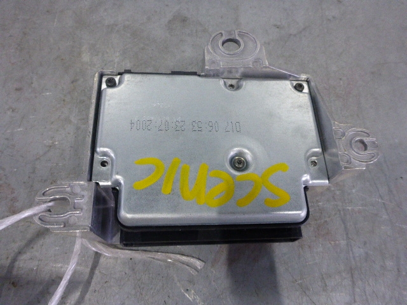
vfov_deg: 49.7
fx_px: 329
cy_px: 152
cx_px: 204
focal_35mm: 28
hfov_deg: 63.4
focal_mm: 4.9
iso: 400
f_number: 3.3
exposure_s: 1/50
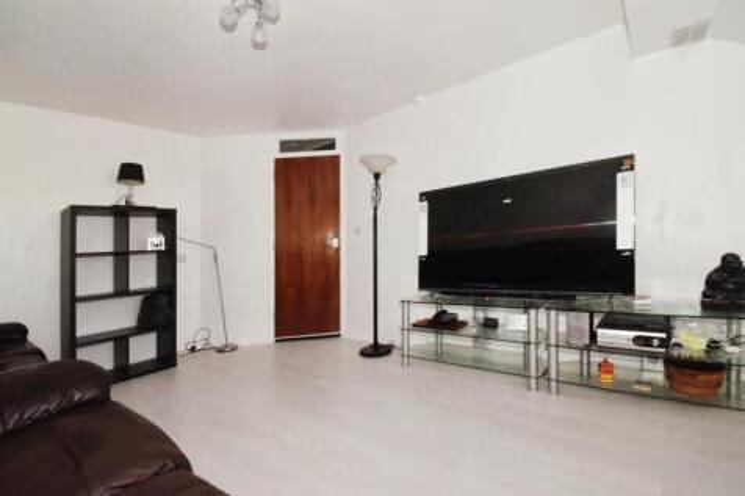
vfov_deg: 77.3
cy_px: 248
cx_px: 372
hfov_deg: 100.4
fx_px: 310
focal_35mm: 15
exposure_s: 1/60
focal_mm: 10
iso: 1000
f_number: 20
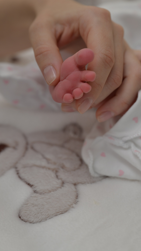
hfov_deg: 14.9
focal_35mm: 81
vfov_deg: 26.2
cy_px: 121
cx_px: 78
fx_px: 538
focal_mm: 70
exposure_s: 1/200
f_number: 4
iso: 100
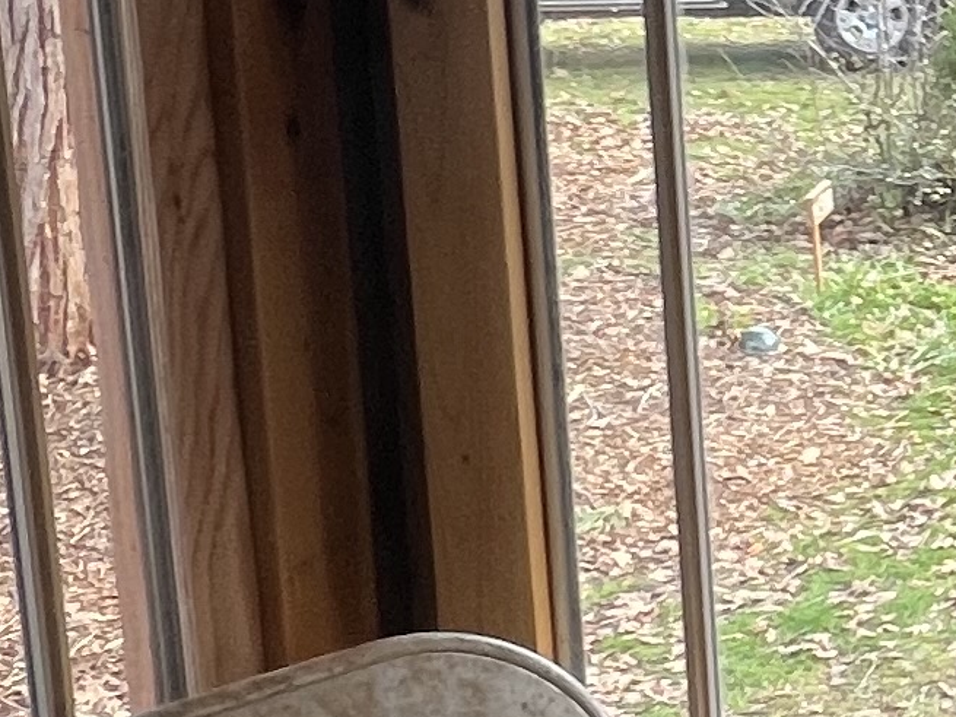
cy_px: 143
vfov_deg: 18.3
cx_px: 1515
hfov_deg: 20.2
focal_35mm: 80
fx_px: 2209
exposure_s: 1/99
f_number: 1.8
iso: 50
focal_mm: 1.57
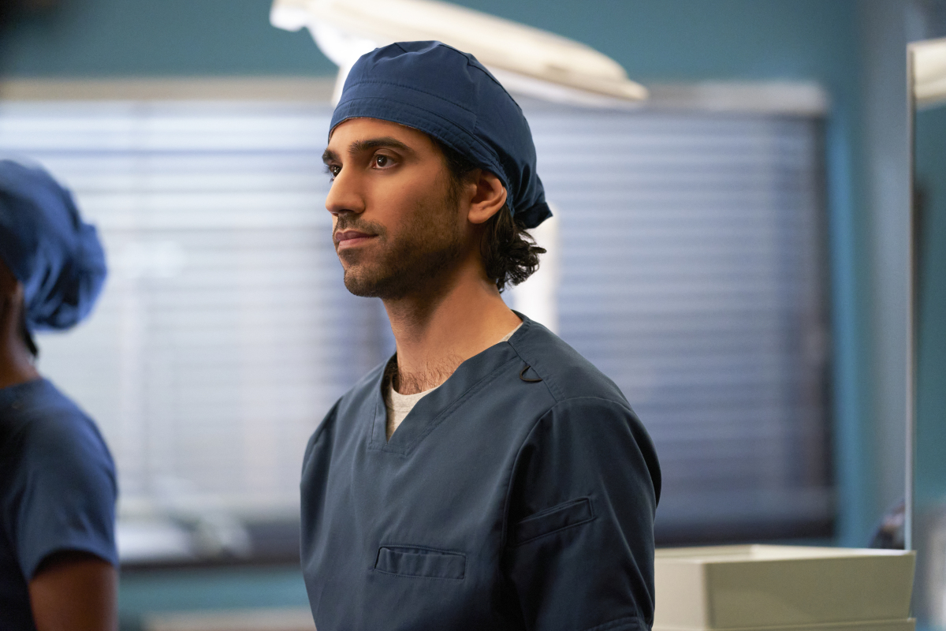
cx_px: 473
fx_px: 3994
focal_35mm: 152
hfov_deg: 13.5
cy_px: 316
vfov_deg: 9.0
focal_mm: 152
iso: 6400
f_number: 2.8
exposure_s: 1/320
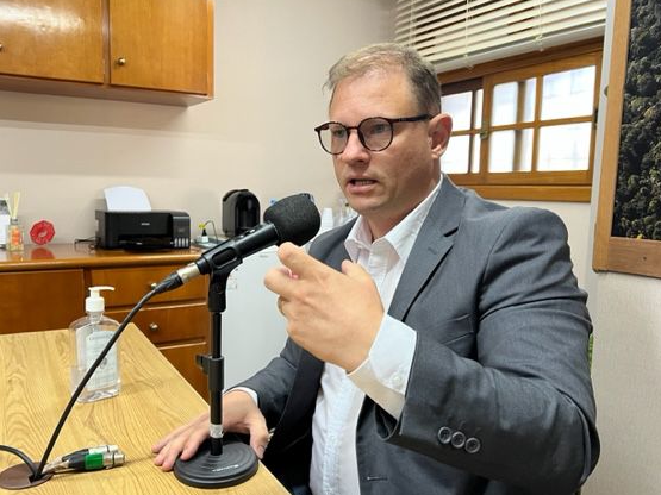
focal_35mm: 30
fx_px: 573
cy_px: 255
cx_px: 304
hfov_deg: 59.9
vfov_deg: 46.8
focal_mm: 5.7
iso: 125
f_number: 1.5
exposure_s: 1/89
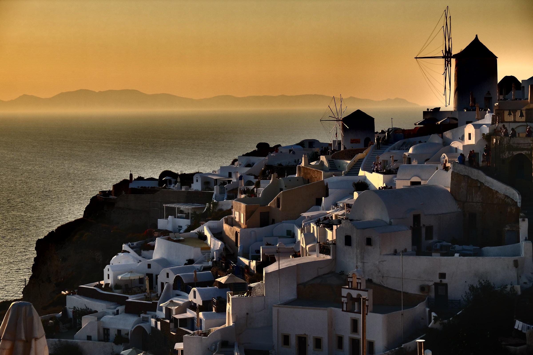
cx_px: 266
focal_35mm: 83
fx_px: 1229
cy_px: 178
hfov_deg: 24.5
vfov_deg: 16.5
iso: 250
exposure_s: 1/450
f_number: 7.1
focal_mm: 55
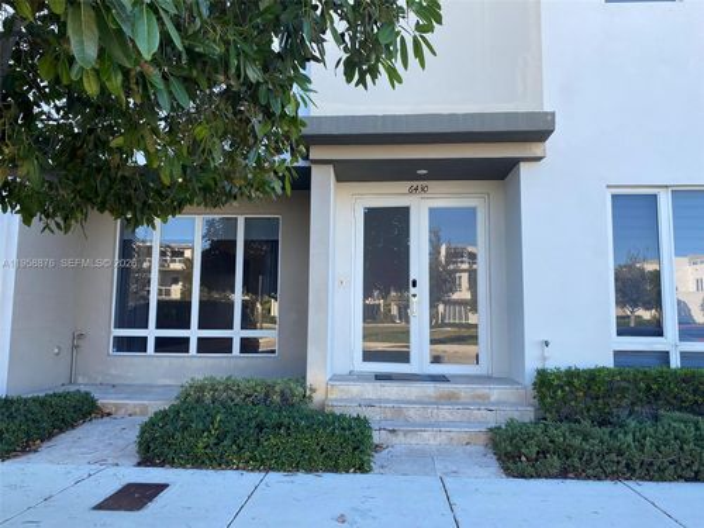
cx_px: 352
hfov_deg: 67.3
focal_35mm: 26
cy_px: 264
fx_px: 529
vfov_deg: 53.1
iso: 32
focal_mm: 4.25
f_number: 1.8
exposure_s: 1/317
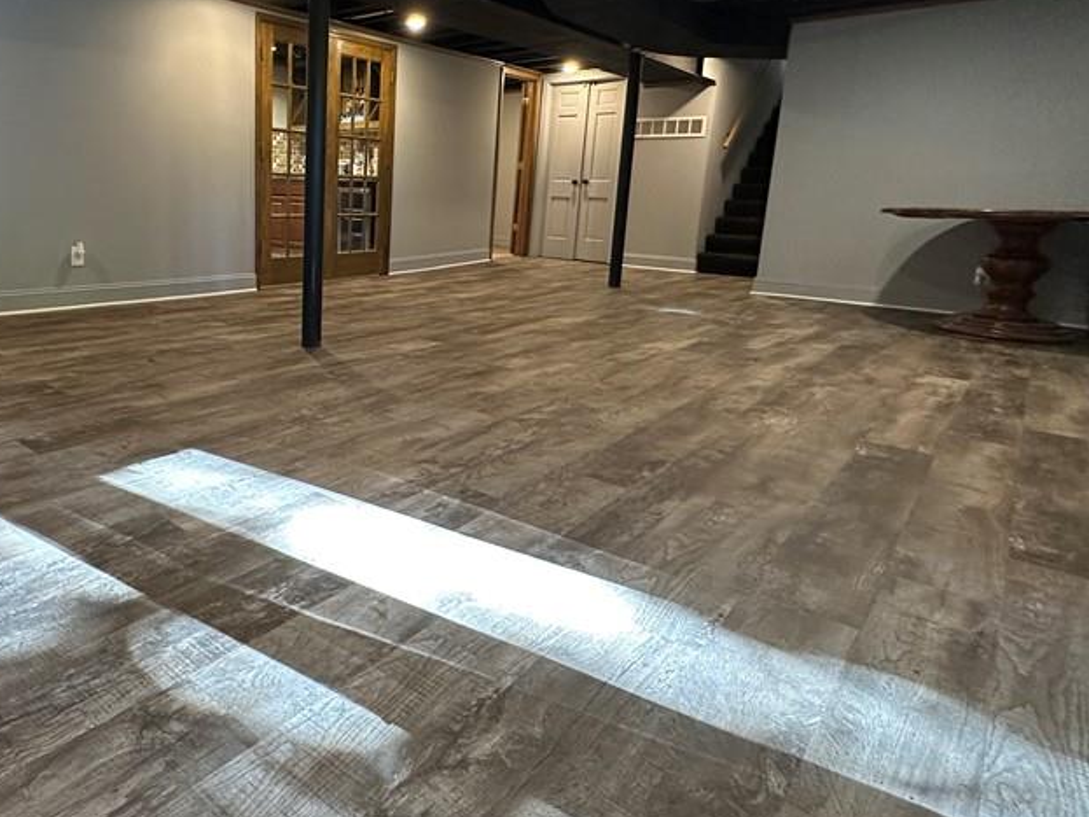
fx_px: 723
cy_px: 324
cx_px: 337
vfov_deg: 58.4
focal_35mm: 23
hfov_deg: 71.1
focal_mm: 2.22
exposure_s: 1/60
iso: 400
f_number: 2.2
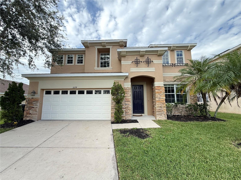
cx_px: 120
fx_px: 97
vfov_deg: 85.7
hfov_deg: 102.1
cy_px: 90
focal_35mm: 14
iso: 50
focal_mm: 2.22
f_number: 2.2
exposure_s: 1/182
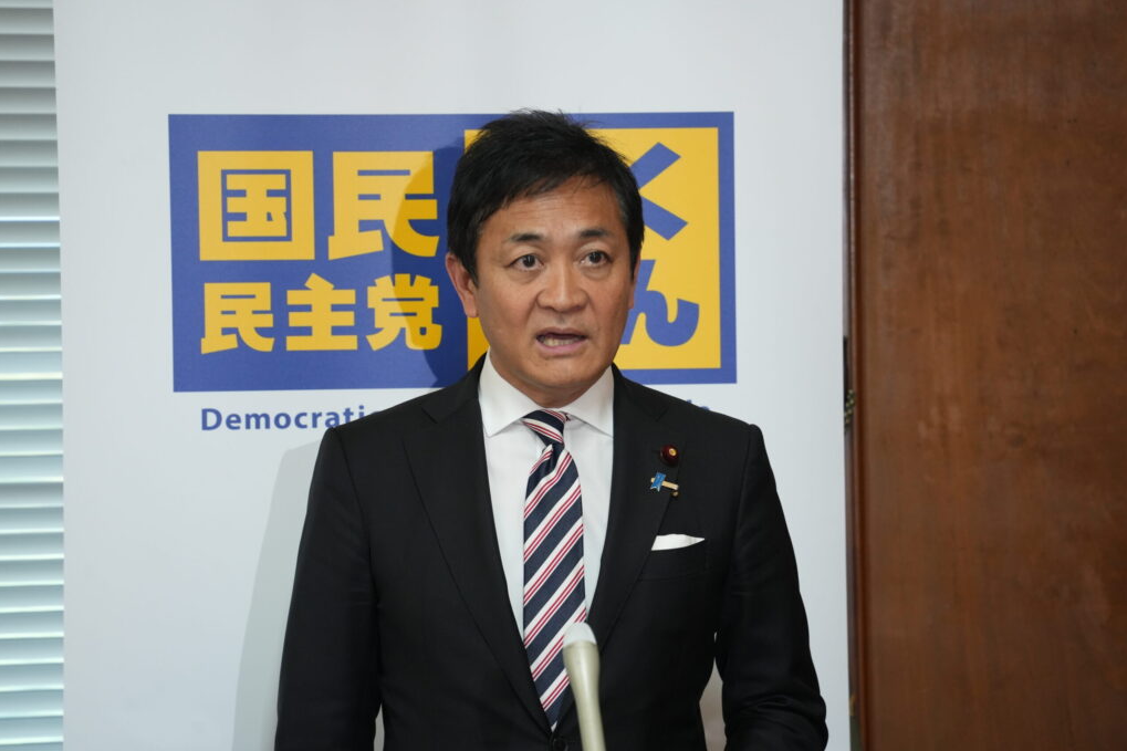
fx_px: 6291
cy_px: 377
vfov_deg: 6.8
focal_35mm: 201
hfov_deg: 10.2
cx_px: 563
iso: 3200
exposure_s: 1/80
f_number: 5.6
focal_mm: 200
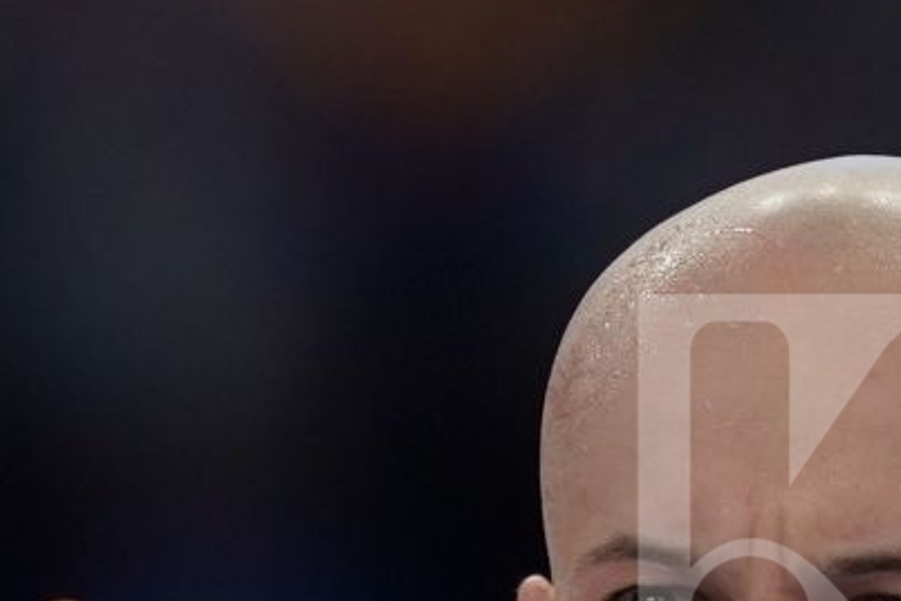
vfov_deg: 0.5
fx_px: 67269
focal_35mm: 2688
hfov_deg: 0.8
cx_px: 847
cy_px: 1292
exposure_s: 1/500
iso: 640
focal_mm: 400
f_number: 2.8
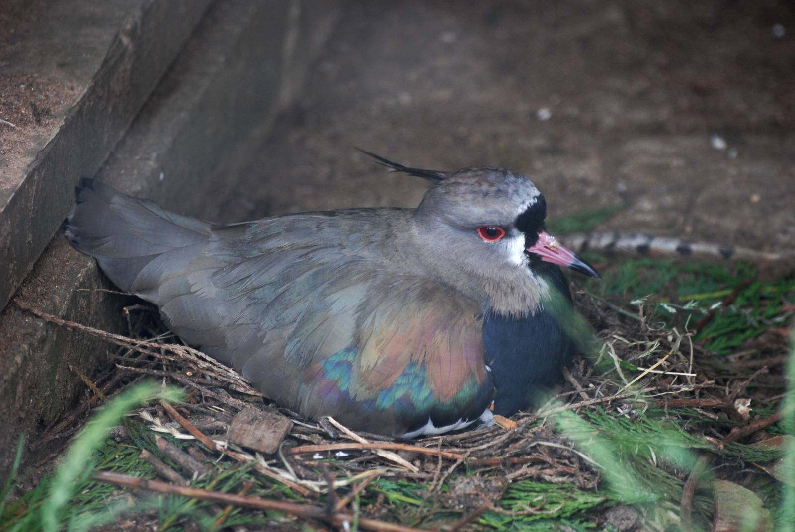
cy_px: 266
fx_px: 6467
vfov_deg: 4.7
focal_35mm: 292
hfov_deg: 7.0
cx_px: 398
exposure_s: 1/125
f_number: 5
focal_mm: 195
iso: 400
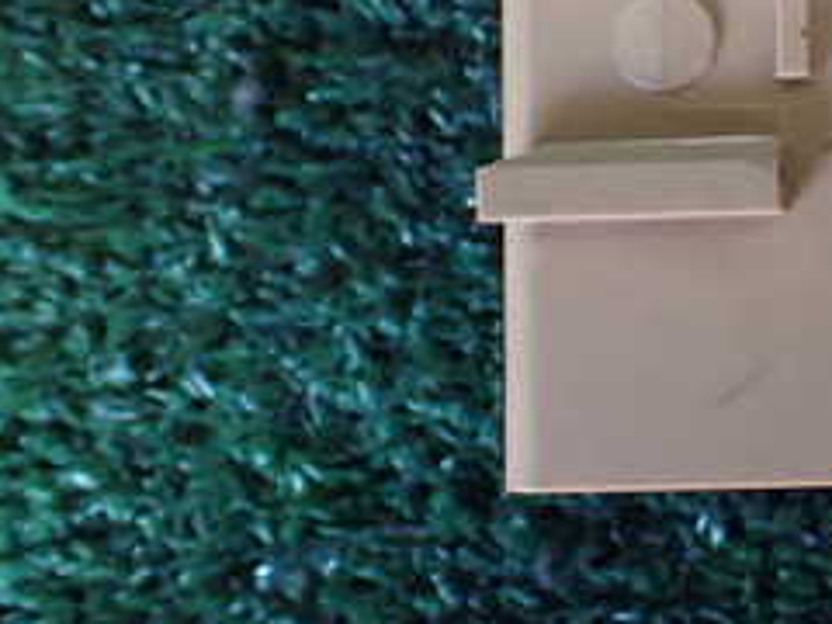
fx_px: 1803
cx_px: 1037
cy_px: 80
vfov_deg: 19.3
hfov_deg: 23.4
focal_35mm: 75
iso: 800
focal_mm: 5.4
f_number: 2.3
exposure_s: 1/125
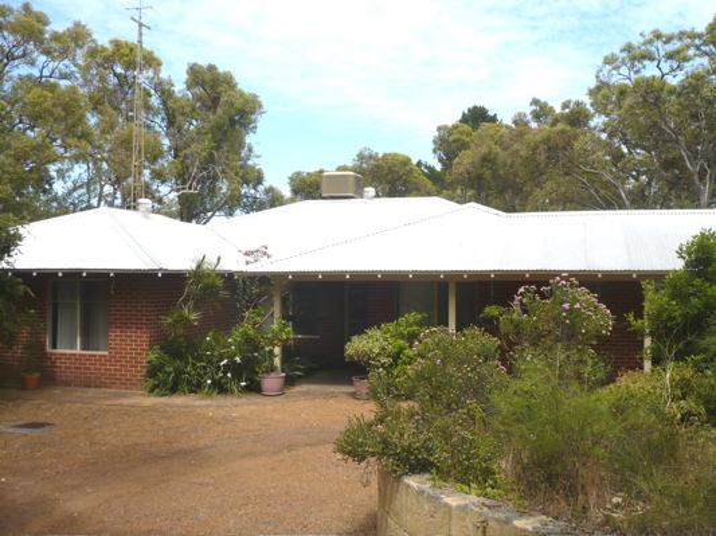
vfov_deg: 40.7
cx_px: 358
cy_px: 268
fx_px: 723
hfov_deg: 52.7
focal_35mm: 35
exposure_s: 1/160
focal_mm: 5.8
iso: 100
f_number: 8
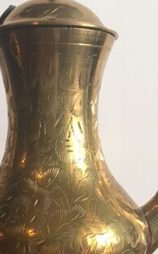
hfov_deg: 20.9
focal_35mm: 62
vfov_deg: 32.8
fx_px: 427
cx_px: 78
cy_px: 157
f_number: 2.2
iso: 64
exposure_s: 1/33
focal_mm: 4.15
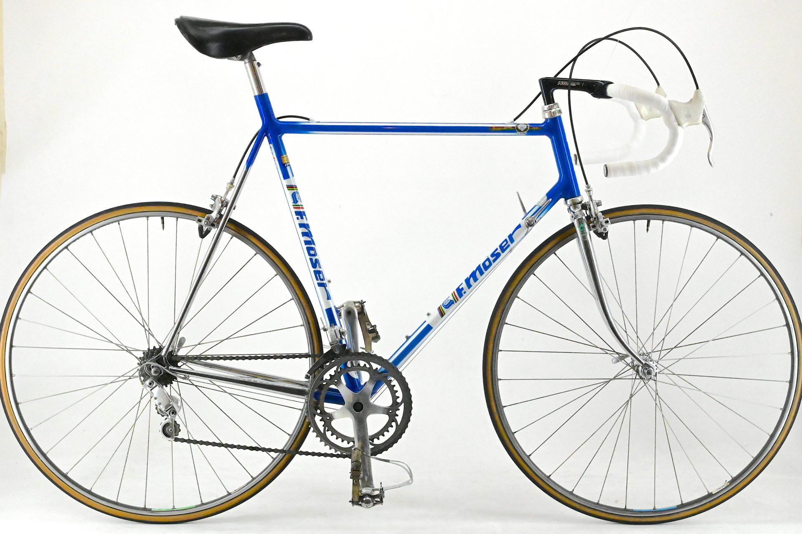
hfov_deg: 28.9
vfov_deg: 19.4
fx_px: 1559
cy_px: 267
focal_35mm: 70
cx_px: 401
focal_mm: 70
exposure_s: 1/640
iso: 20000
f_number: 20
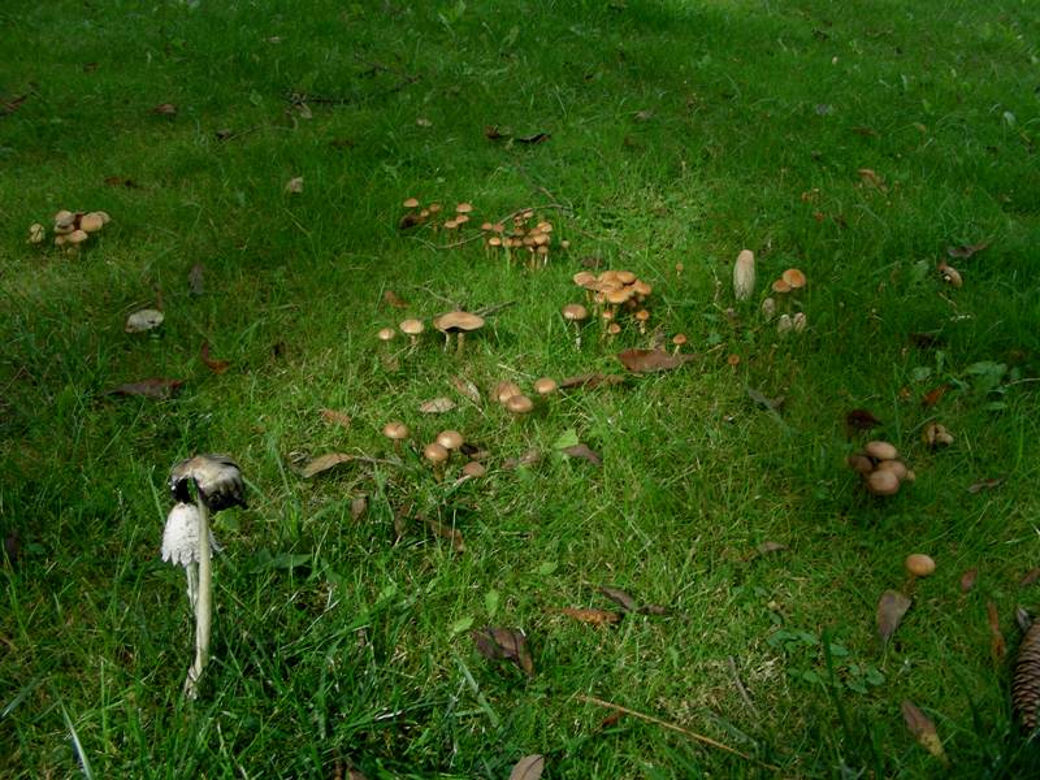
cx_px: 520
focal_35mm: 38
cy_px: 390
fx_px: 1142
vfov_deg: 37.7
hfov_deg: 49.0
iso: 50
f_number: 3.5
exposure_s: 1/34
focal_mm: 6.3
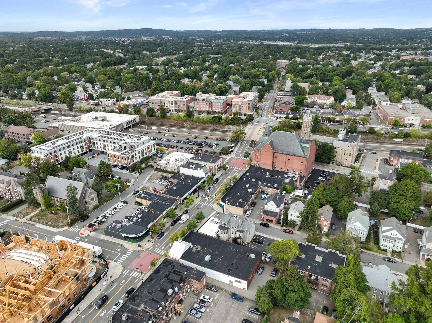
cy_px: 162
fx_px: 299
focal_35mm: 24
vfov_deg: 56.8
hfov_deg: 71.6
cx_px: 216
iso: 120
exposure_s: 1/640
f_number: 2.8
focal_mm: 12.29
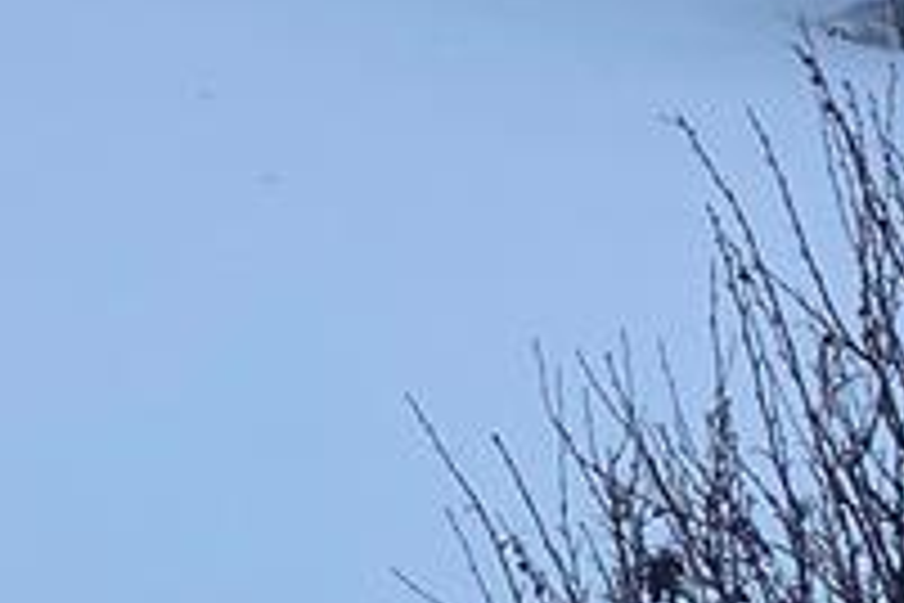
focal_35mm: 138
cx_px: -756
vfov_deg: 9.5
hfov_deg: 13.3
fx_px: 3465
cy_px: -477
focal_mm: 4.25
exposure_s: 1/2183
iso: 32
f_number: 1.8
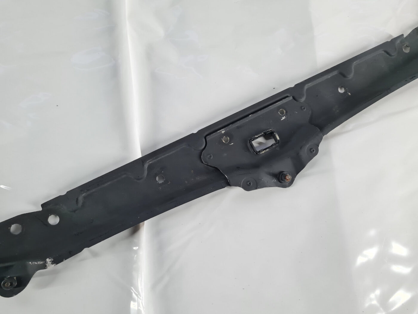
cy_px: 157
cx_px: 209
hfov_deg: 67.3
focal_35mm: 26
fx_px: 314
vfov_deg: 53.1
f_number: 1.8
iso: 320
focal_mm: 5.4
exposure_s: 1/100
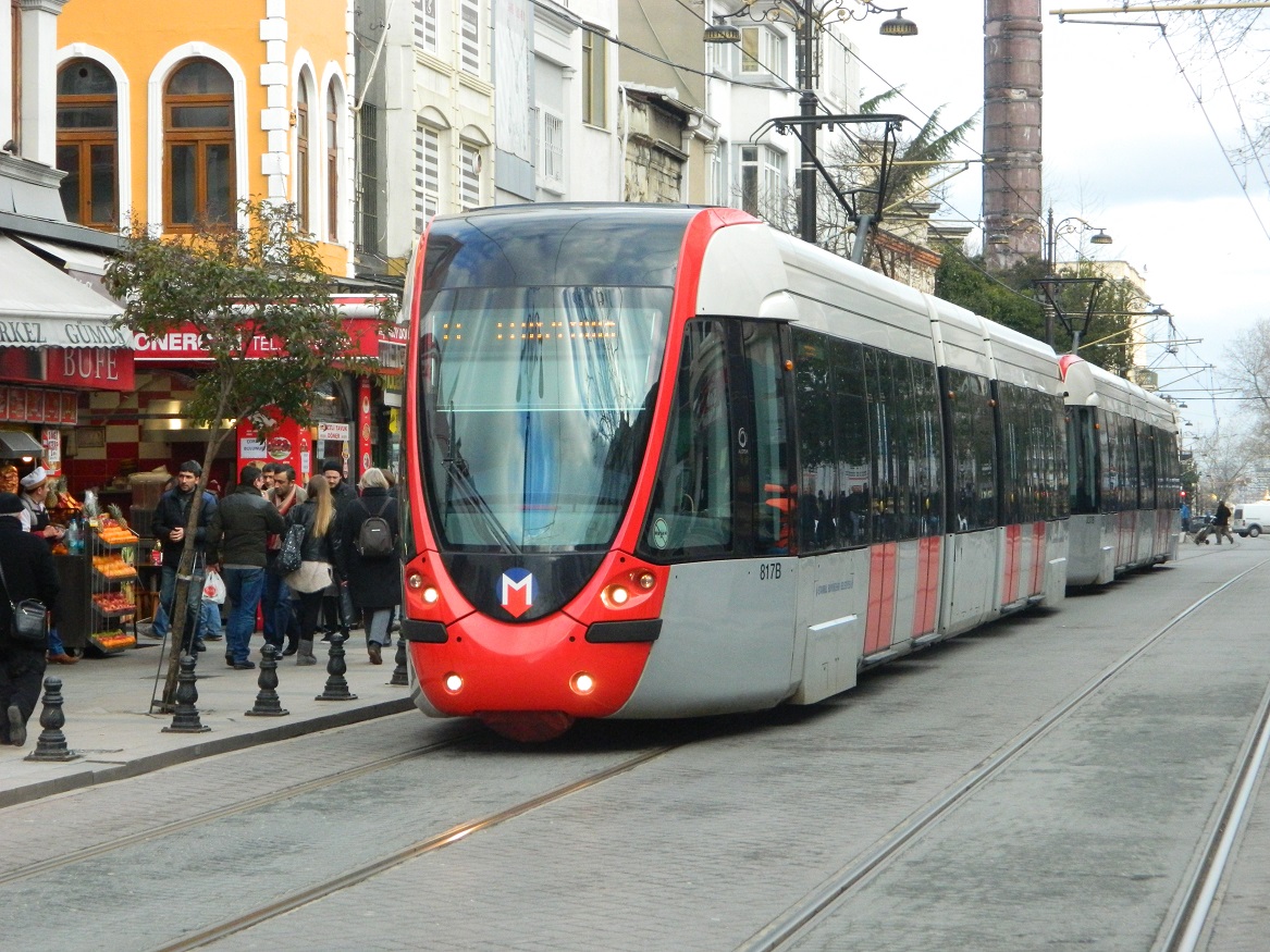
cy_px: 476
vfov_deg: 14.4
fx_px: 3778
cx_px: 635
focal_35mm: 103
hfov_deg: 19.1
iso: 400
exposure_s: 1/400
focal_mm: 18.6
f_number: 4.5
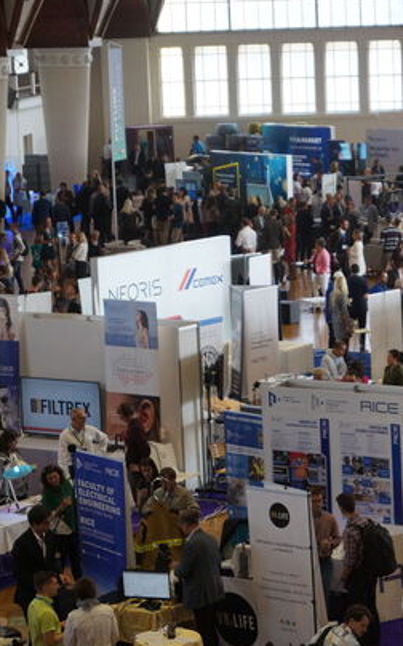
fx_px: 2249
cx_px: 384
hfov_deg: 10.2
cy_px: 322
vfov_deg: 16.4
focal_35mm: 128
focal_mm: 55
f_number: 5.6
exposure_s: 1/160
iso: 800
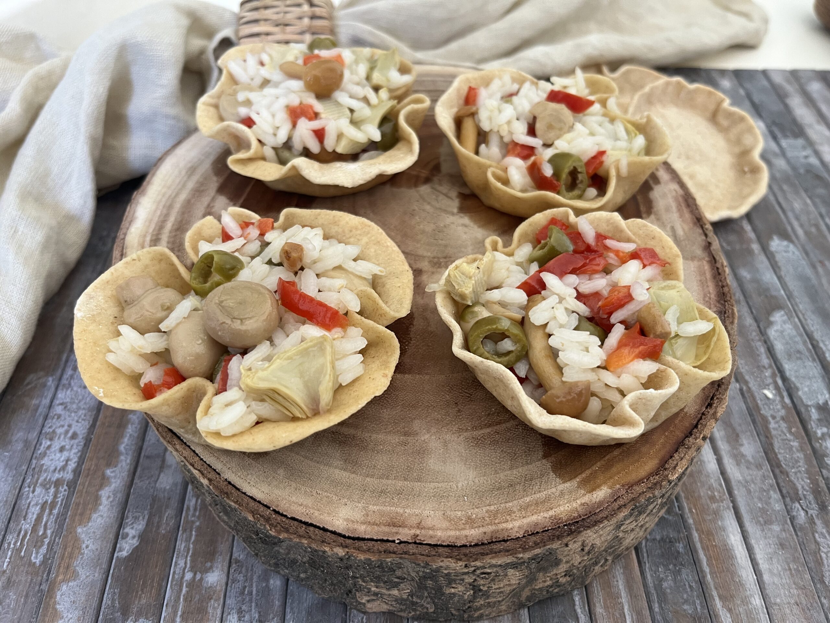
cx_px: 415
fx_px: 623
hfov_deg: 67.3
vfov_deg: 53.1
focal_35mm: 26
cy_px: 312
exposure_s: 1/87
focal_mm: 5.1
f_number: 1.6
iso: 125
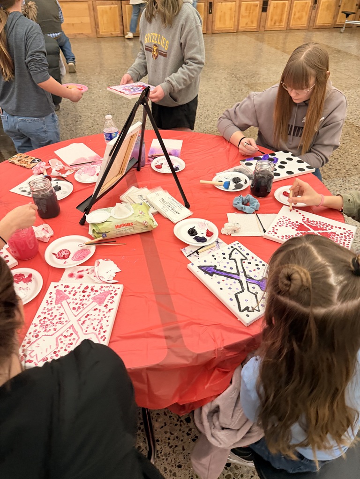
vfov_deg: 71.6
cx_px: 180
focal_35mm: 24
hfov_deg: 56.8
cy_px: 240
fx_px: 333
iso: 400
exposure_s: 1/60
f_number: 1.78
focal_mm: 6.76
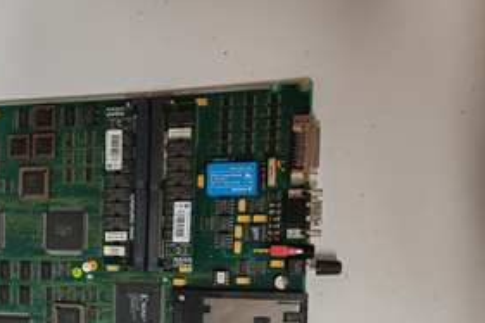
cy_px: 291
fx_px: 673
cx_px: 105
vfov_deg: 26.1
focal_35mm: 50
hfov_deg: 38.3
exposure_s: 1/100
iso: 800
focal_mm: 6.12
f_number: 1.9
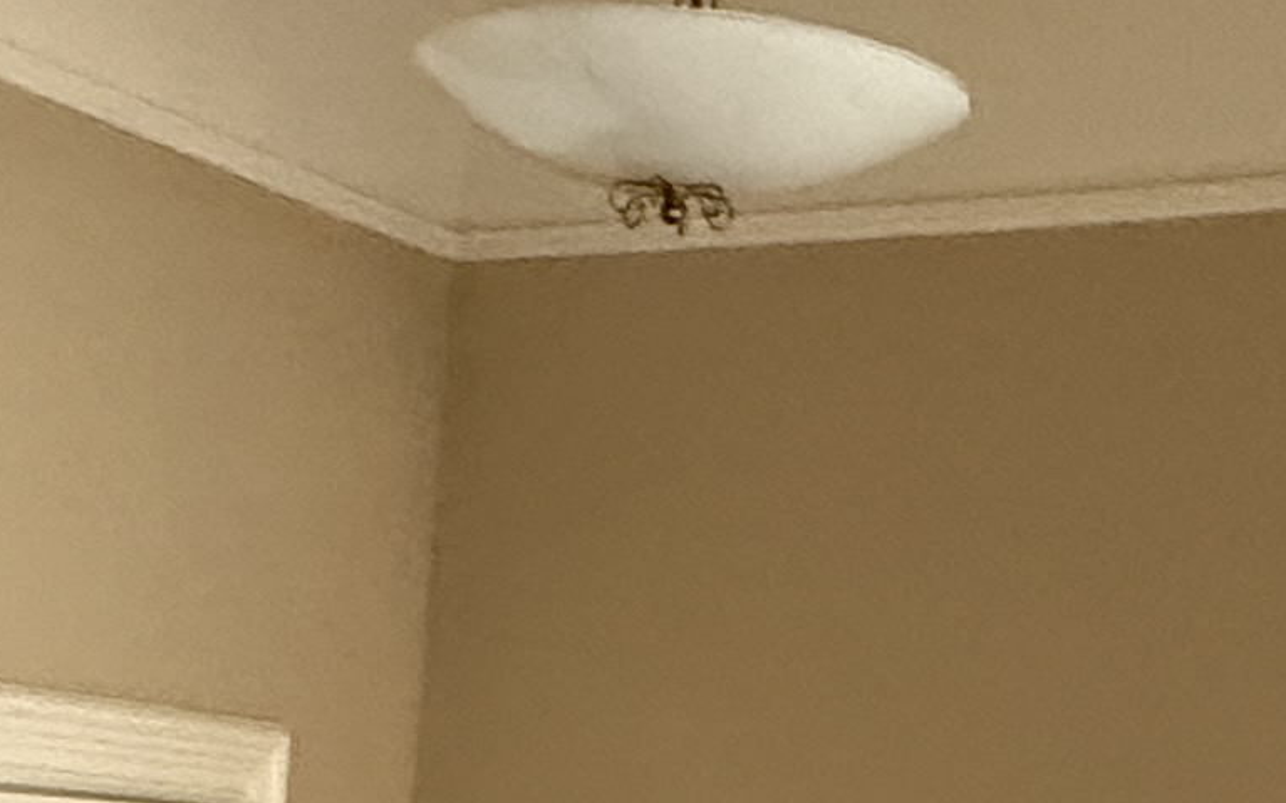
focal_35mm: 78
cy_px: 1983
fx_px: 2733
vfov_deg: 12.6
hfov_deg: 26.1
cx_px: 310
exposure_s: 1/59
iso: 640
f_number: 2.2
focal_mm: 2.22
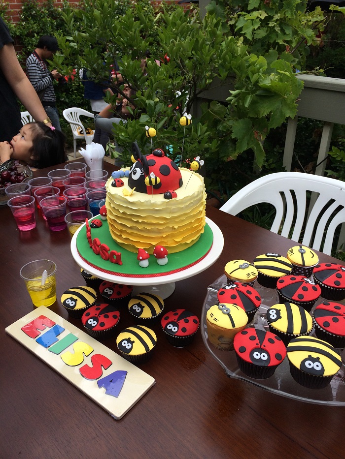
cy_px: 230
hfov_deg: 46.8
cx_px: 172
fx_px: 399
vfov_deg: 60.0
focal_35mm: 30
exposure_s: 1/1109
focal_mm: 4.12
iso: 32
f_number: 2.2
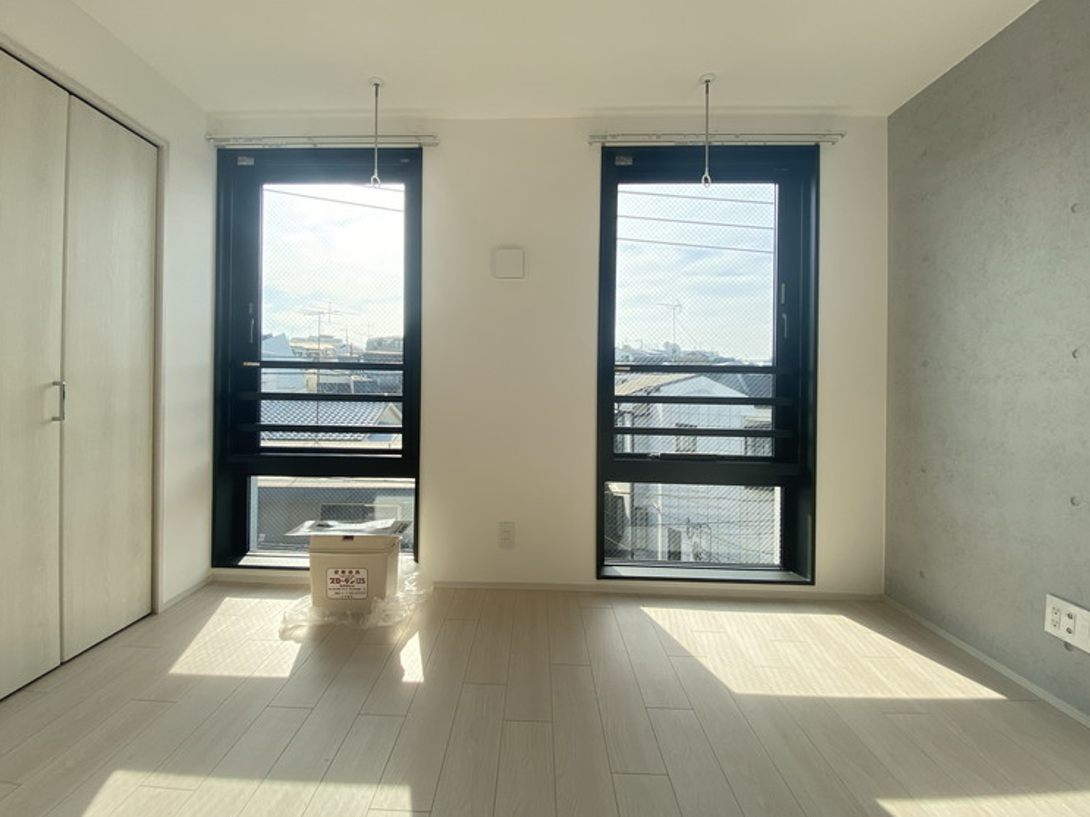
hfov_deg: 102.0
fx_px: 441
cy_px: 386
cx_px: 521
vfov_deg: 85.6
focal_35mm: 14
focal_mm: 1.54
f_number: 2.4
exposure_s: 1/403
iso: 20
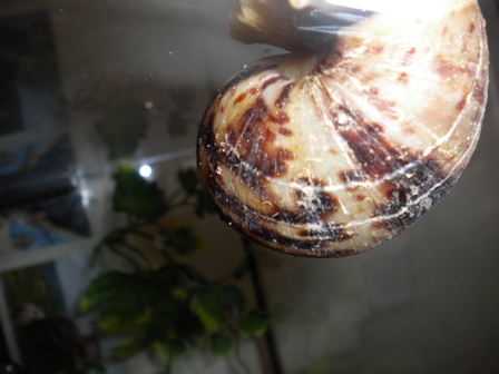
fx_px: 505
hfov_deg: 52.6
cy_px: 187
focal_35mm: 35
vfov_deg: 40.7
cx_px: 250
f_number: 4.6
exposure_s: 1/30
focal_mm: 6.3
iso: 200
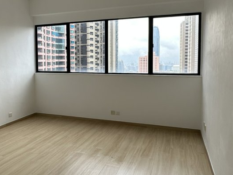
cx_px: 95
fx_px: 215
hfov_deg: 56.4
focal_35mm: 32
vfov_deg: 44.0
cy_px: 72
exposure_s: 1/145
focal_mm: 2.22
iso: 40
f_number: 2.2
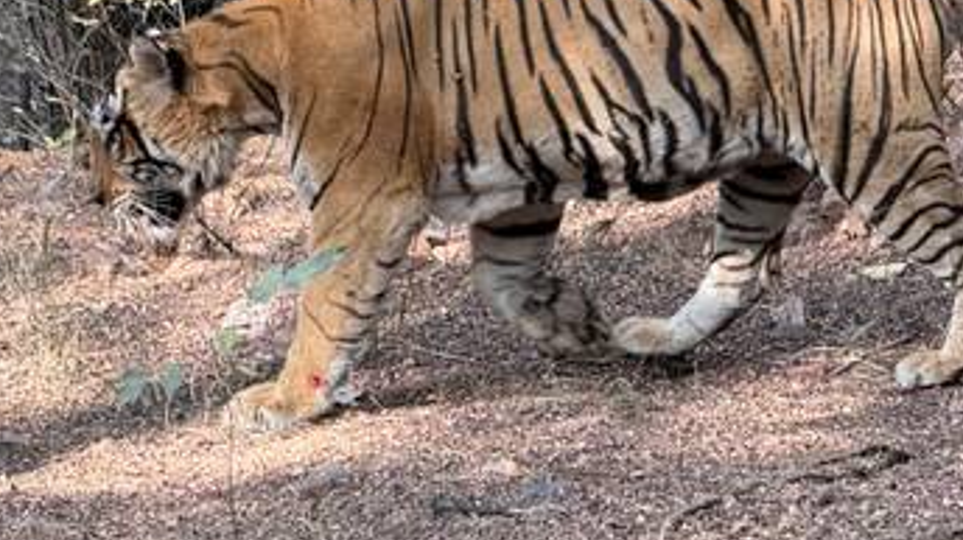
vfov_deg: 4.4
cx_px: 649
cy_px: 132
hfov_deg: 7.9
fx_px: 6992
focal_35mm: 274
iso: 80
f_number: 2.8
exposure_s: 1/99
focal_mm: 15.66
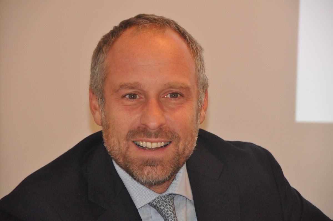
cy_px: 110
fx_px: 1552
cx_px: 166
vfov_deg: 8.2
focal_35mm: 168
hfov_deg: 12.2
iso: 2500
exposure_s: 1/60
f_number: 5.3
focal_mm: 112
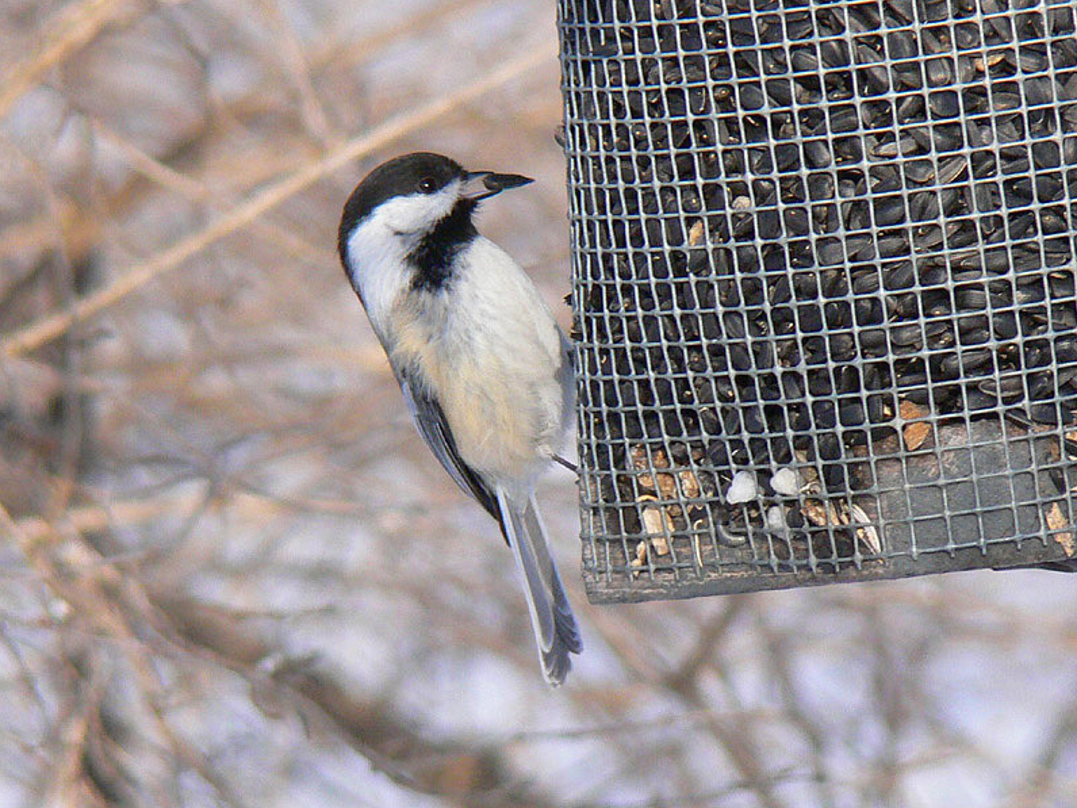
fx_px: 13130
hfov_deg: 4.7
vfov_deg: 3.5
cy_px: 403
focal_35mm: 422
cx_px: 538
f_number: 5.6
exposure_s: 1/400
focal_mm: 88.8
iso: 200
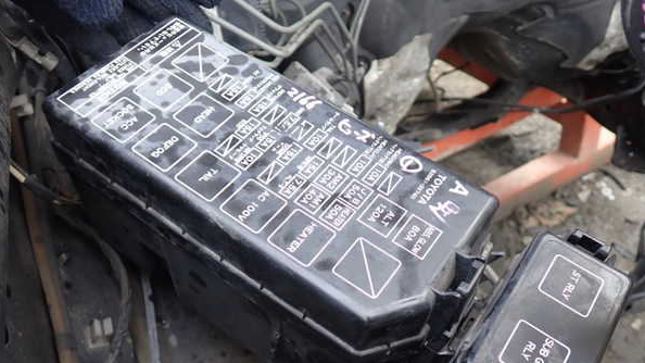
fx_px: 564
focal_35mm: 33
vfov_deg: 35.5
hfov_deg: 59.5
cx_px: 324
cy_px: 218
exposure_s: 1/80
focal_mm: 5.4
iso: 100
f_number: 2.3
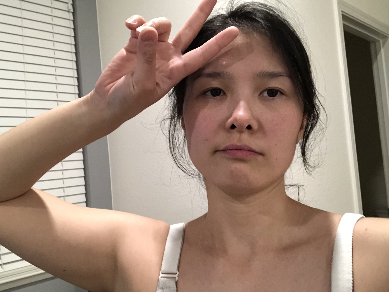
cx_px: 192
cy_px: 144
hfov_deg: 55.4
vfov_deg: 42.9
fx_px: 371
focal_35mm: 33
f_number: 2.2
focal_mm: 2.87
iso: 400
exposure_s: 1/30
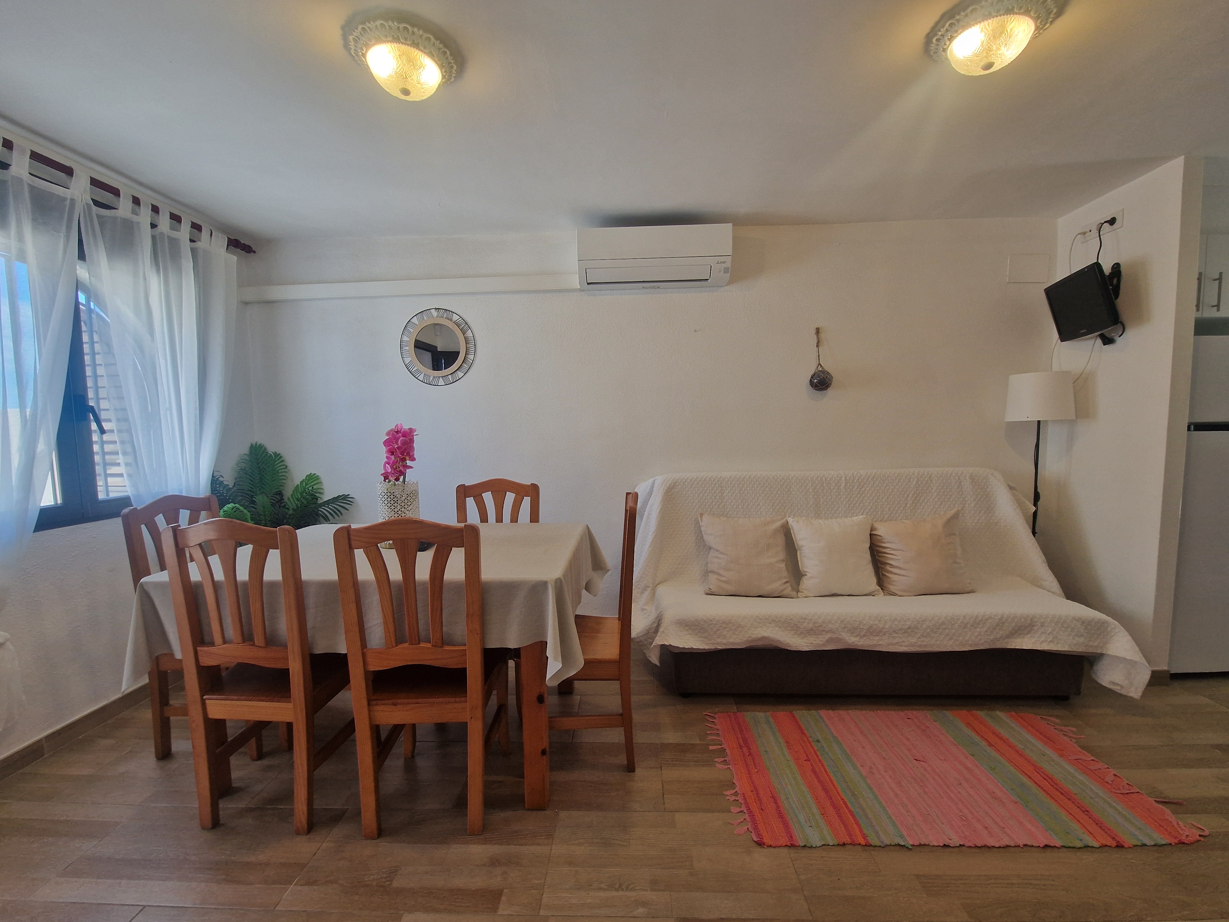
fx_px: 462
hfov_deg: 106.2
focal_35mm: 13
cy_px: 461
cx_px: 614
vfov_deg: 89.9
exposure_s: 1/100
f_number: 2.2
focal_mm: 2.2
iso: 100
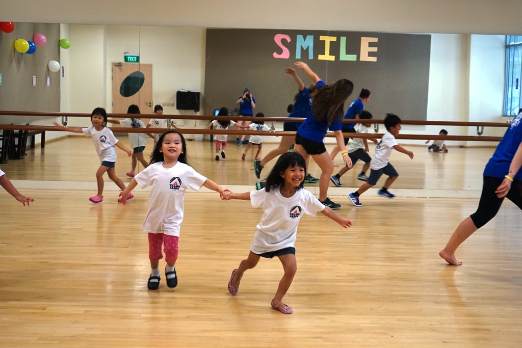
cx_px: 261
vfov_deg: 26.0
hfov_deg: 38.2
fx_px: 754
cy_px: 174
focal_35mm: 52
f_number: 5
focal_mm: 52
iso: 1000
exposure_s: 1/160
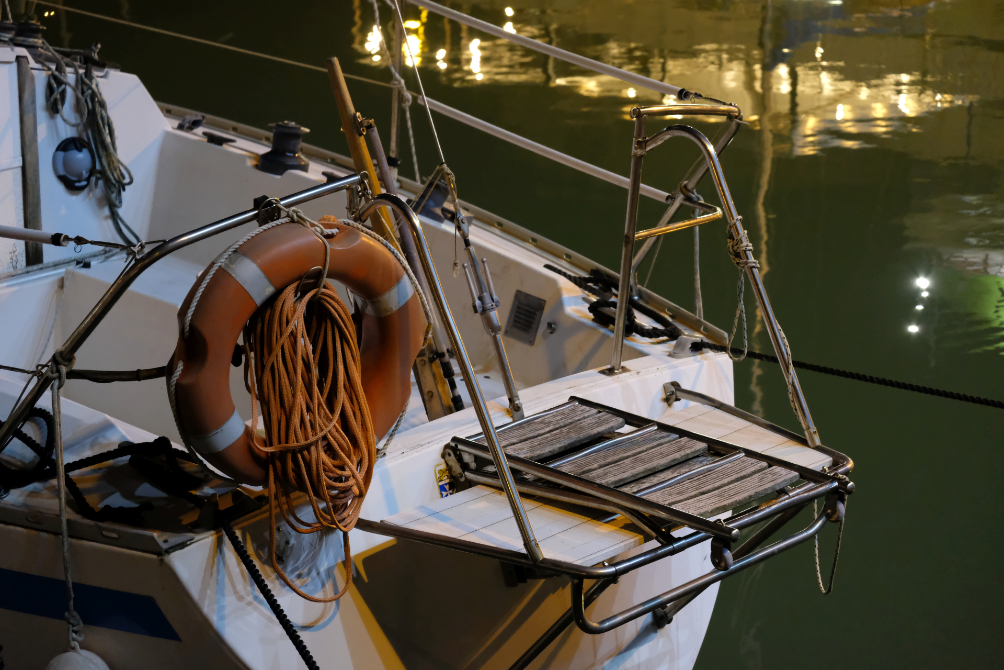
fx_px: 2342
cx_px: 502
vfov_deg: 16.3
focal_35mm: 84
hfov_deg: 24.2
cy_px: 335
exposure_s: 1/38
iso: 6400
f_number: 4.6
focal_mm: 56.2
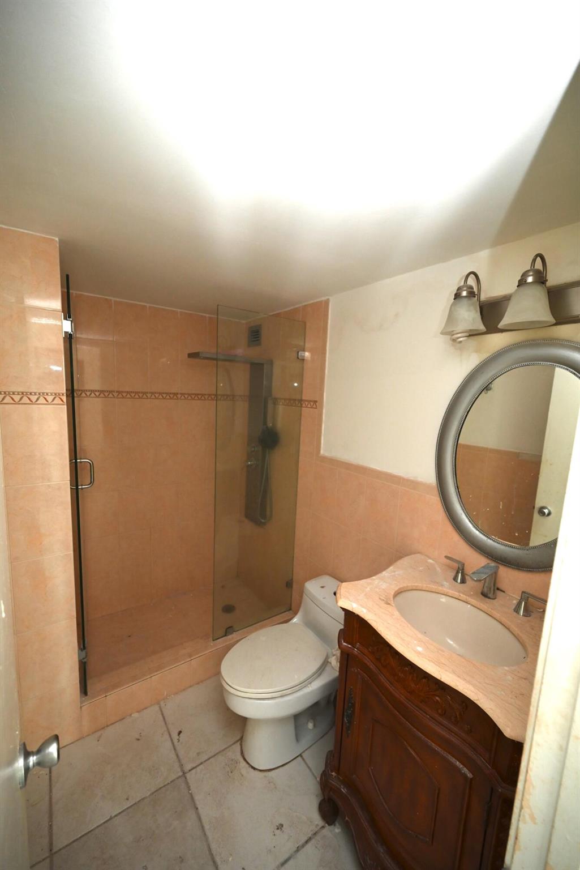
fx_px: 338
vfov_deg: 104.2
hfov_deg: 81.2
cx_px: 290
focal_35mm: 14
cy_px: 435
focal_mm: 14
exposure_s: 1/60
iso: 1000
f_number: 4
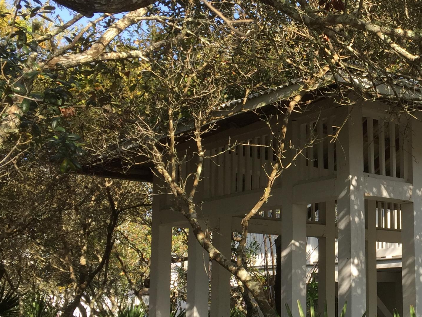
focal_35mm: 61
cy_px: 192
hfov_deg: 29.8
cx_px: 409
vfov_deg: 24.0
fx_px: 744
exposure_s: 1/501
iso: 32
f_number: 2.2
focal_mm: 4.15
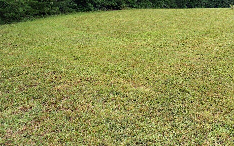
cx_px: 216
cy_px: 15
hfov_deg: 52.8
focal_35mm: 31
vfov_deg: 37.9
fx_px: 198
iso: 100
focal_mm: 14
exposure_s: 1/80
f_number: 5.6
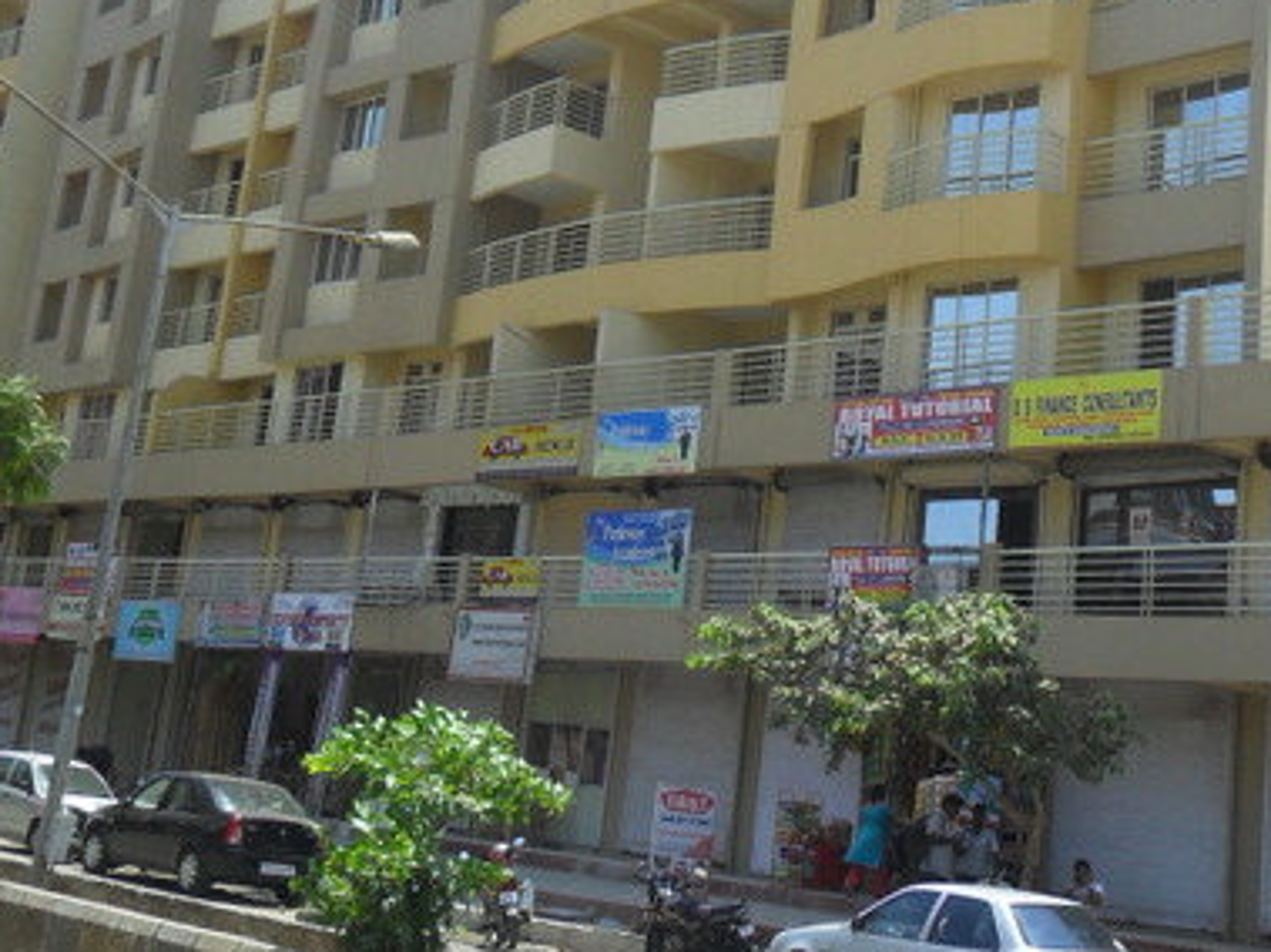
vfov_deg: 25.1
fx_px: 2092
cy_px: 154
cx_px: 684
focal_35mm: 57
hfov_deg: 33.8
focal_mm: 4.9
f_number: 3.5
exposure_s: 1/1000
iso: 100
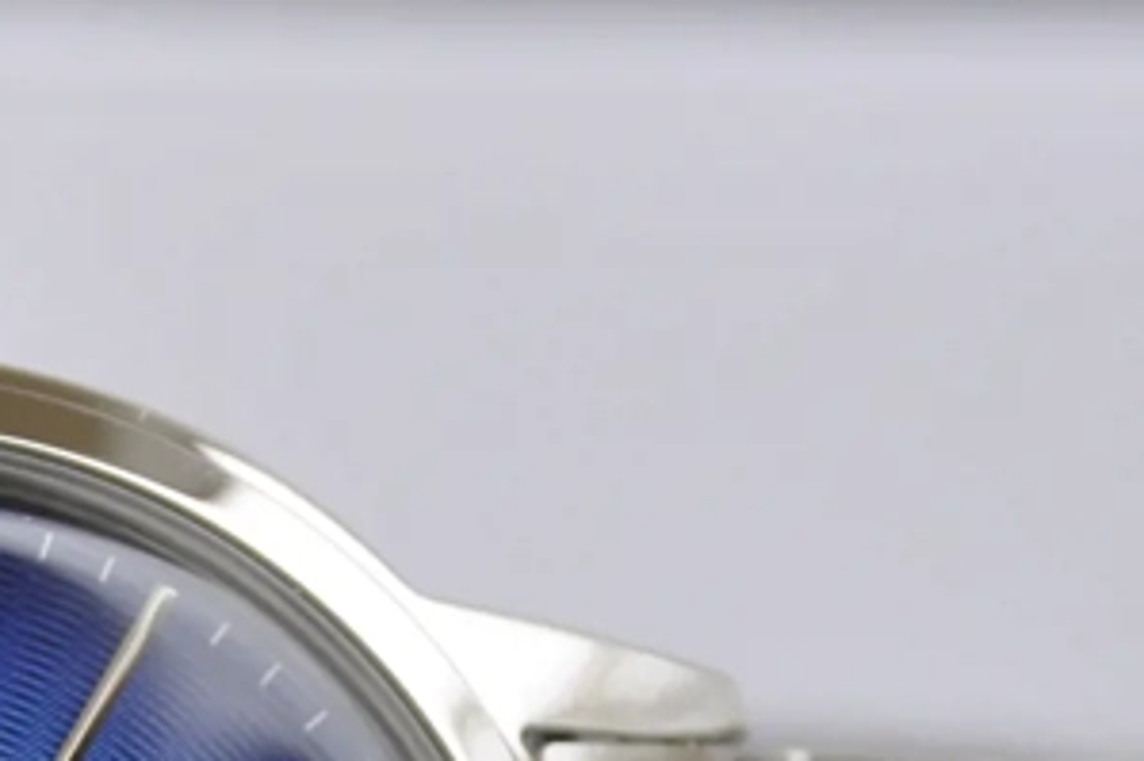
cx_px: -126
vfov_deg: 3.9
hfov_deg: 5.9
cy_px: 1140
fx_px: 11147
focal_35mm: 351
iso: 500
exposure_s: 1/250
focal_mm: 70
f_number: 4.5
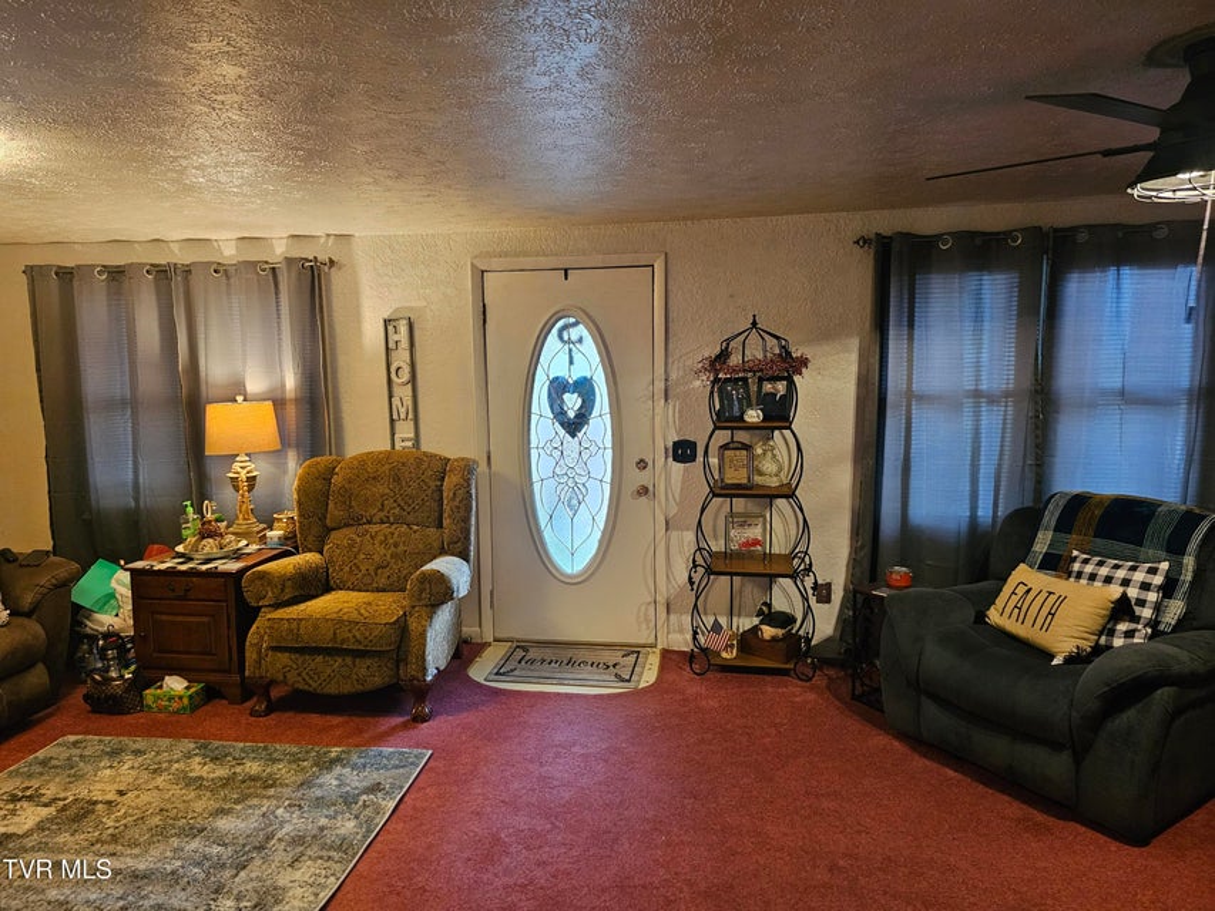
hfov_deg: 73.9
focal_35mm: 23
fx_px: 807
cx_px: 608
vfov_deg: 58.9
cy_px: 456
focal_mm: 6.3
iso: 640
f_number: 1.7
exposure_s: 1/40
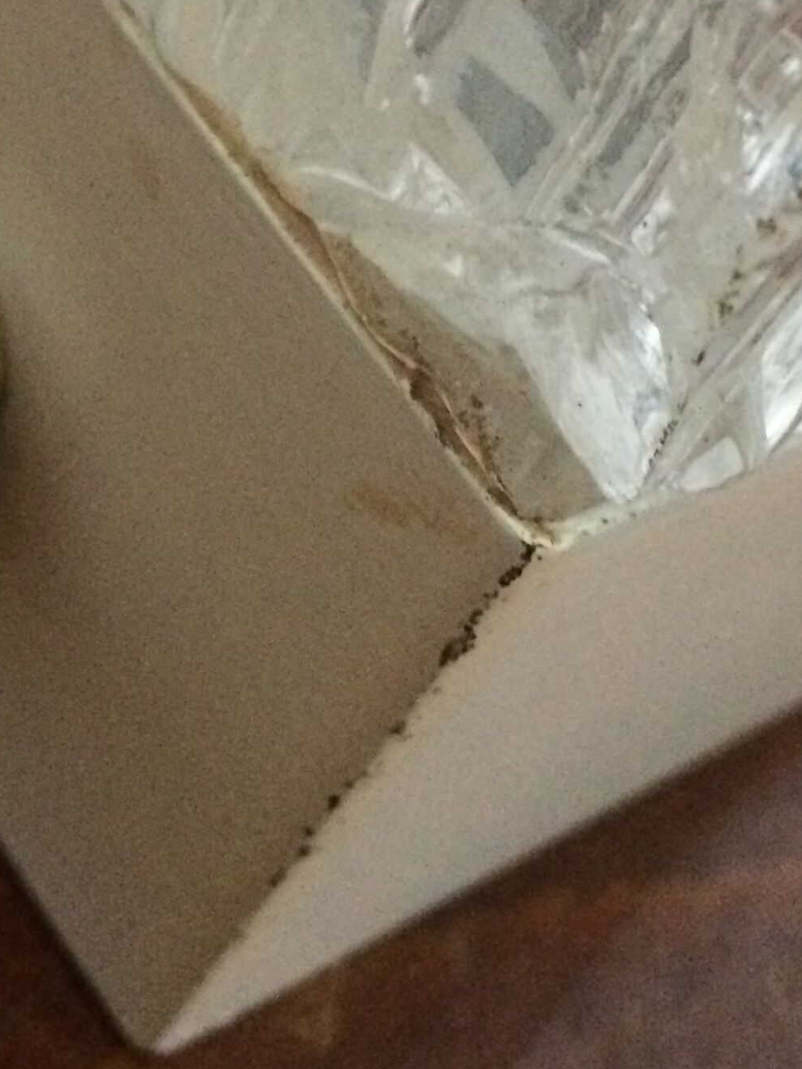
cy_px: 390
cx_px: 357
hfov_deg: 20.7
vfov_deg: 27.3
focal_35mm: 71
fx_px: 2193
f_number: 2.2
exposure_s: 1/17
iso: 640
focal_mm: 4.15
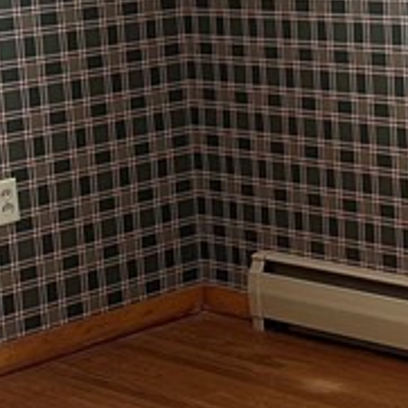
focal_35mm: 120
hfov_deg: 14.3
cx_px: 397
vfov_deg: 14.5
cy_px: 88
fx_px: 1600
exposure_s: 1/60
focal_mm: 6.86
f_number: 1.78
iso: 125
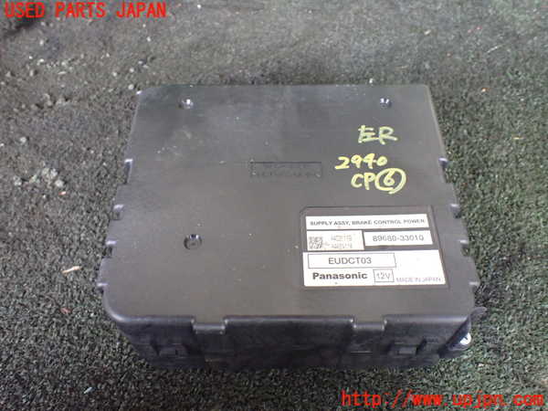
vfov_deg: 46.8
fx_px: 475
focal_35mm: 30
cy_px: 206
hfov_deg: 60.0
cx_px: 274
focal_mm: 5.4
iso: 800
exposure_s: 1/125
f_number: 2.3
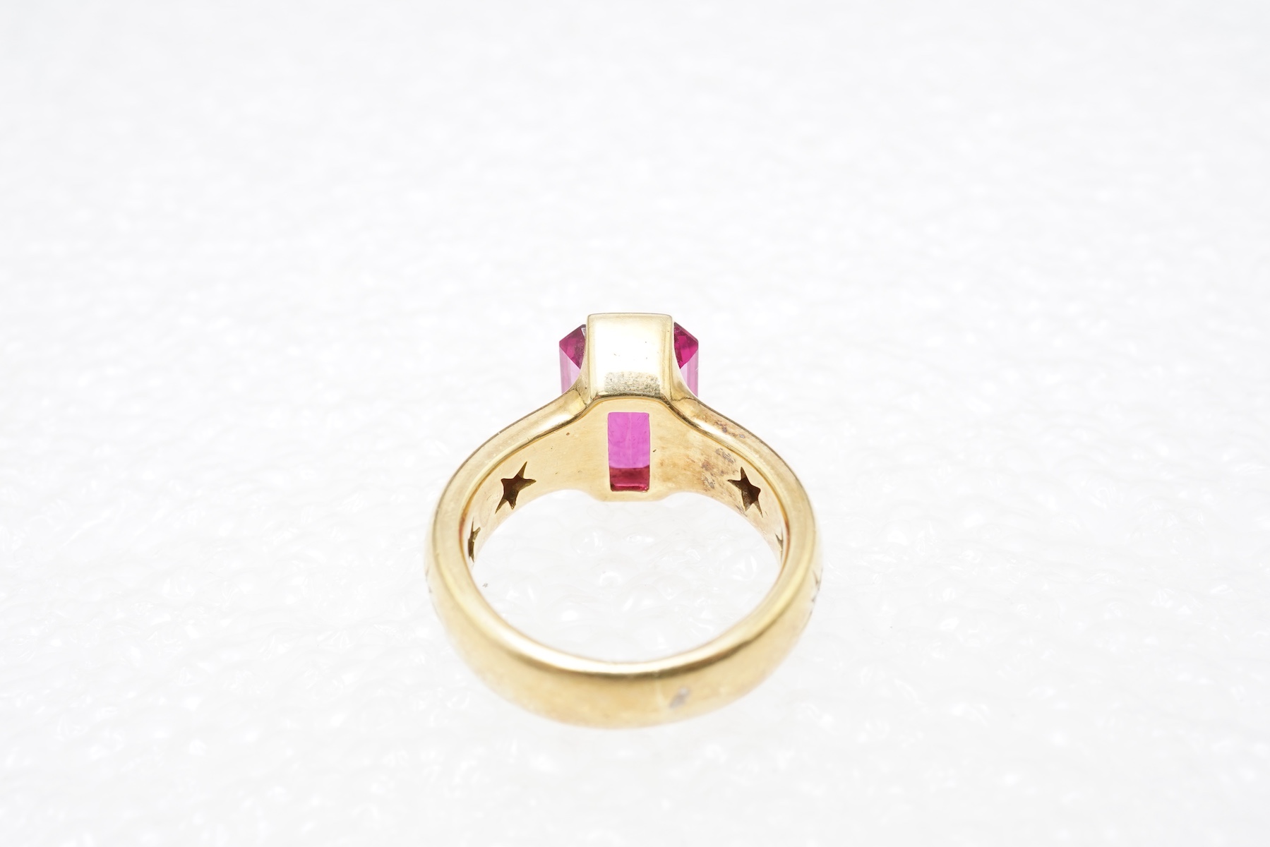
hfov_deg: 43.6
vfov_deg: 29.9
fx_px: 1588
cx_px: 635
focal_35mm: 45
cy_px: 424
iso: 800
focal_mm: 30
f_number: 20
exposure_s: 1/125
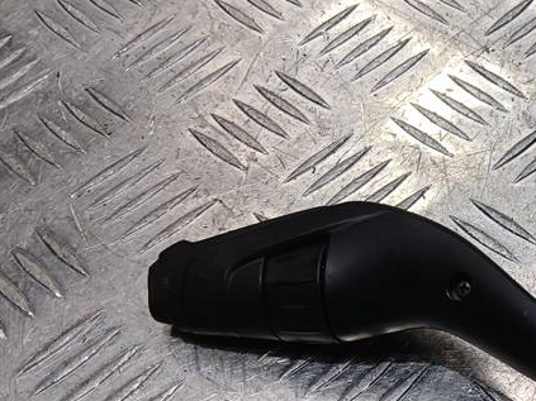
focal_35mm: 63
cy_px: 254
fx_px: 975
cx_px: 573
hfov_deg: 28.3
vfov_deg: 23.2
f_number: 1.8
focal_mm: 3.98
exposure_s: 1/100
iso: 32
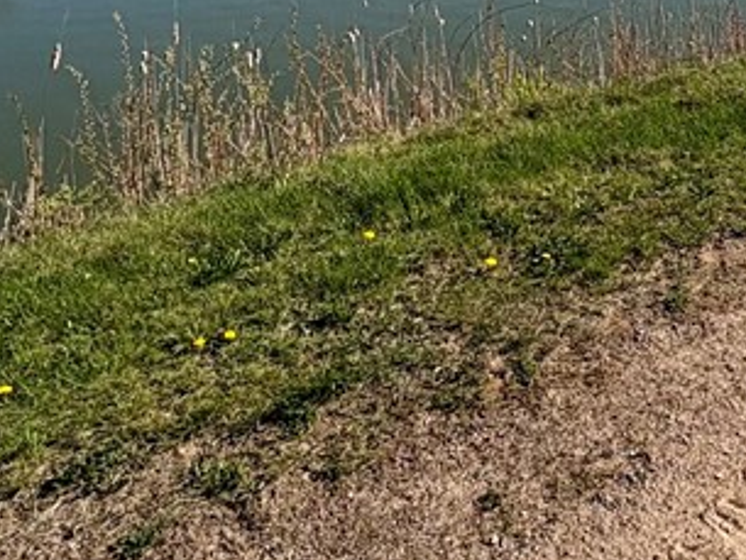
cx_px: 817
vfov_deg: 26.7
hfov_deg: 34.9
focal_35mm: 47
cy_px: -147
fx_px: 1013
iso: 50
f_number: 2.2
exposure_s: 1/2584
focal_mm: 2.22
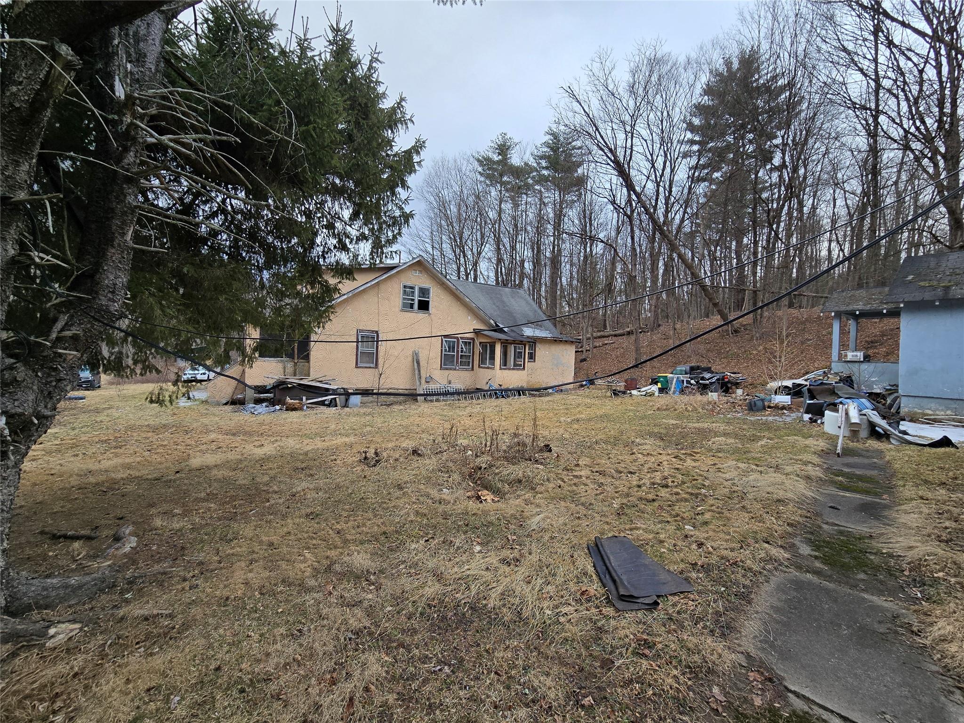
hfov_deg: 106.2
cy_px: 362
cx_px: 482
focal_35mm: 13
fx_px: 362
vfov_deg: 89.9
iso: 50
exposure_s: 1/168
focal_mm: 2.2
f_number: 2.2
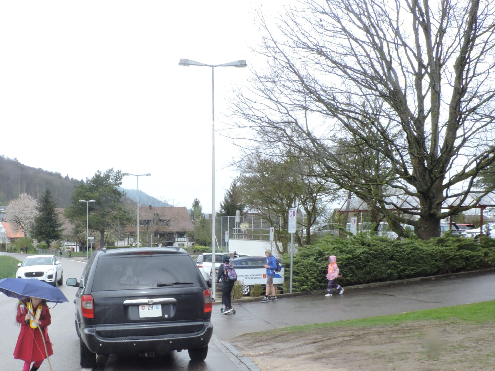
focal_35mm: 41
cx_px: 173
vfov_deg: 34.9
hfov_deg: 45.2
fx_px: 586
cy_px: 242
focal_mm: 4.3
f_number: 8.3
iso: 100
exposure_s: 1/60
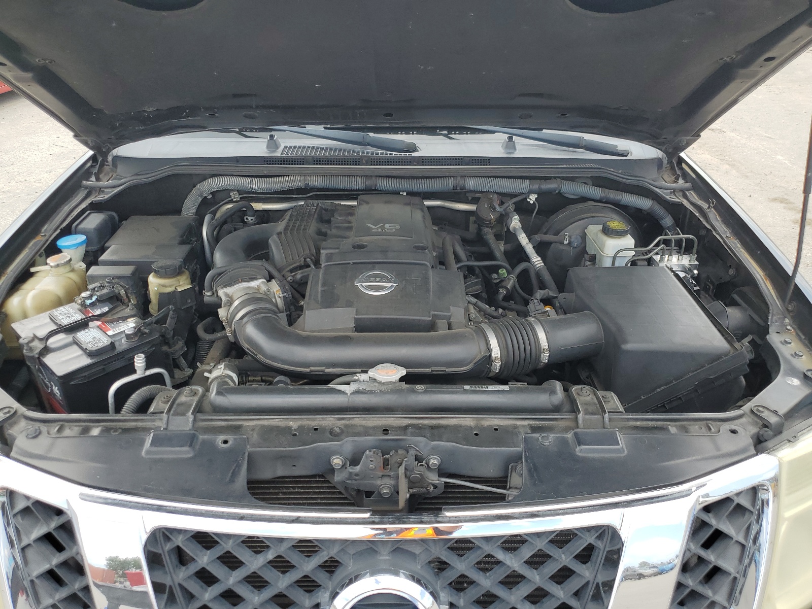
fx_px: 610
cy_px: 304
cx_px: 406
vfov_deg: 53.1
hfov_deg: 67.3
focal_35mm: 26
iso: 50
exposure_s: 1/625
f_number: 1.5
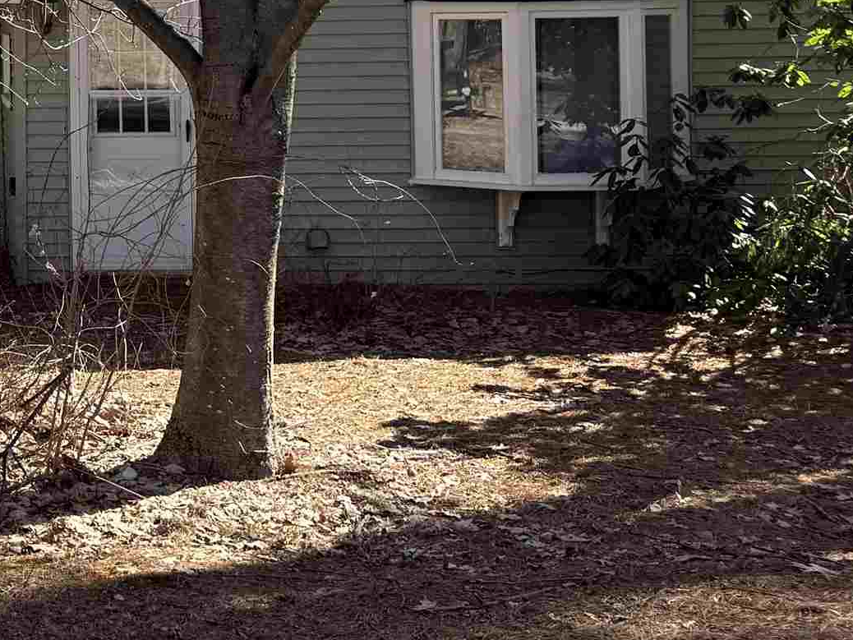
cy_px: 35
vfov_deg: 20.2
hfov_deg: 24.4
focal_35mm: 71
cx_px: -214
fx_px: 1750
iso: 80
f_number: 1.78
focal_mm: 6.76
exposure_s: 1/1437
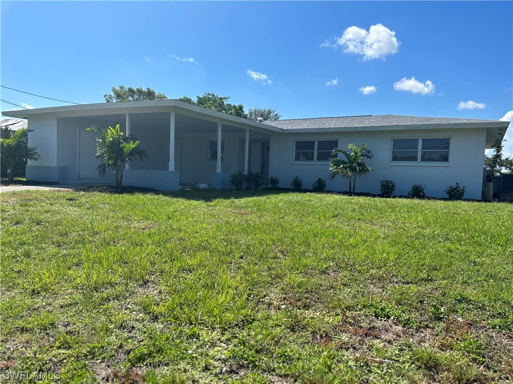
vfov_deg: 53.1
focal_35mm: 26
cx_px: 256
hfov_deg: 67.3
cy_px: 192
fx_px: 385
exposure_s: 1/4630
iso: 50
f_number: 1.5
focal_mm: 5.7
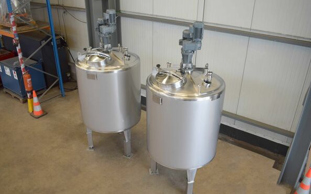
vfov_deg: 40.6
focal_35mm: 31
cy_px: 101
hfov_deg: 61.2
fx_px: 263
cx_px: 157
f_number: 5
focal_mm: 20
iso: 400
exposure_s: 1/100
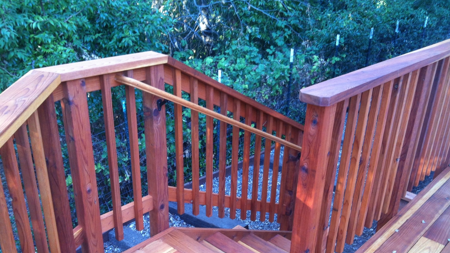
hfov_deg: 51.6
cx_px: 222
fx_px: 465
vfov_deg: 30.2
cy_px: 168
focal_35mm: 39
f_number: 2.8
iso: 80
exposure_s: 1/20
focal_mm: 3.85
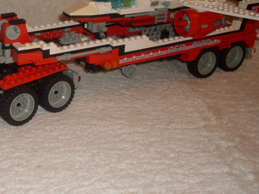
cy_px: 73
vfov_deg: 21.9
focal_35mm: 67
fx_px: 501
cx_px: 55
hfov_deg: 28.4
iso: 100
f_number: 2.8
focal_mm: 6.3
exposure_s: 1/45
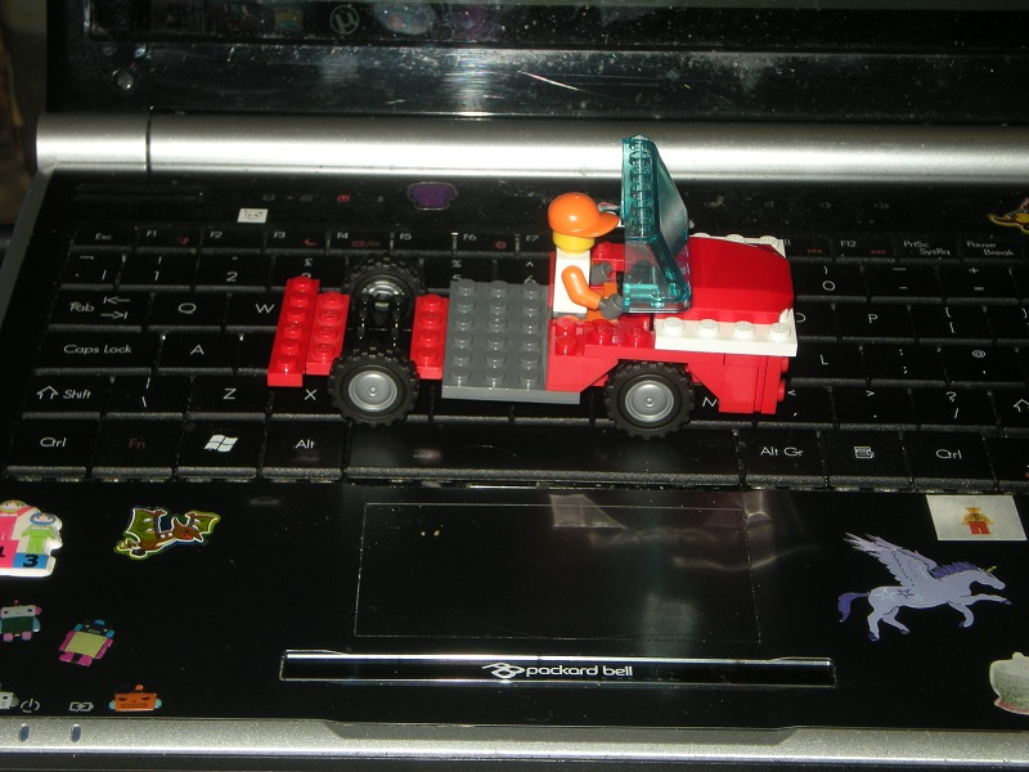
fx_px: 2586
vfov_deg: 17.0
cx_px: 514
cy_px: 386
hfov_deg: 22.5
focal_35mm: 87
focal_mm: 14.6
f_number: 5.1
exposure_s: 1/120
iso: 64
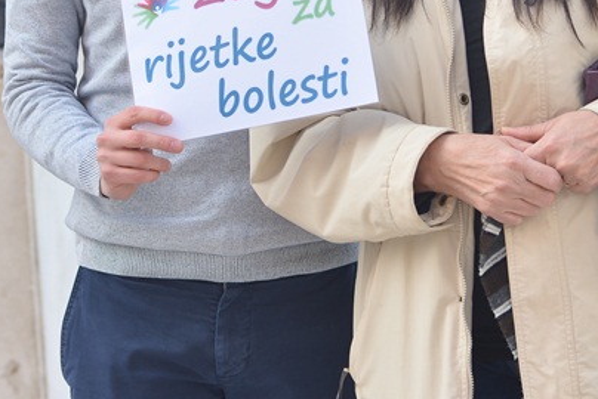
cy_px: -65
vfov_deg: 5.2
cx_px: 361
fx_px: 4422
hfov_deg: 7.7
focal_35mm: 266
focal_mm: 105
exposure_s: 1/500
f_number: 4.5
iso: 320
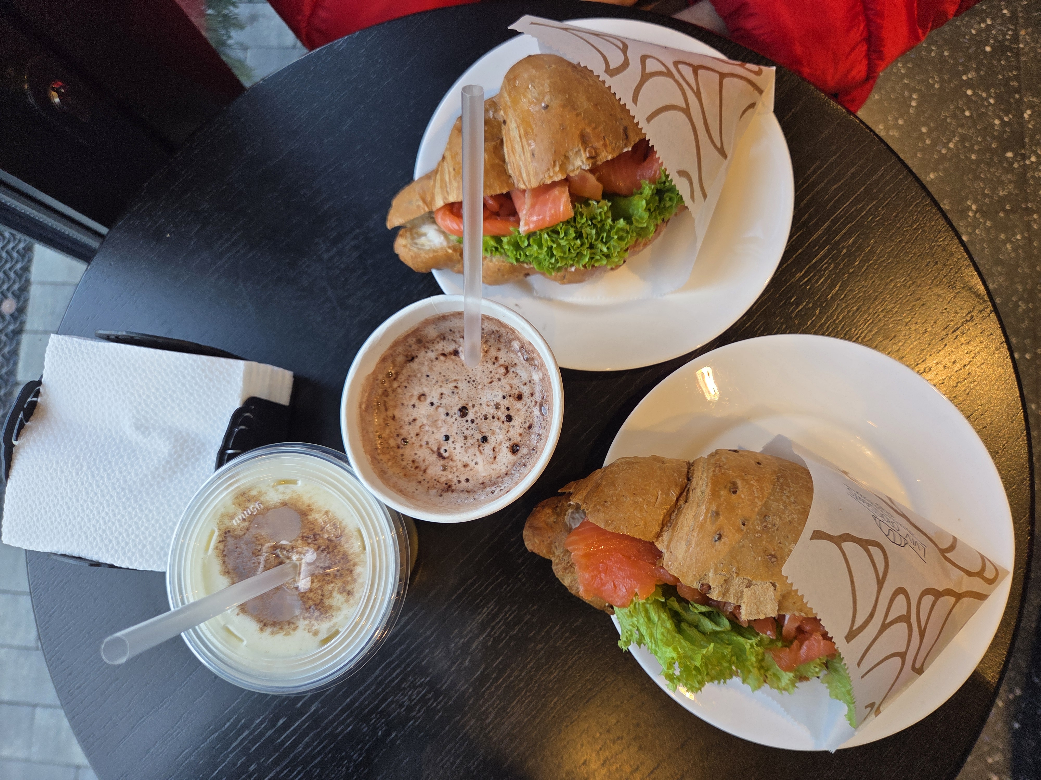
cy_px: 390
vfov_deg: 58.9
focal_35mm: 23
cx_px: 520
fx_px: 692
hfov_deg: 73.9
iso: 80
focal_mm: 5.4
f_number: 1.8
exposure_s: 1/180
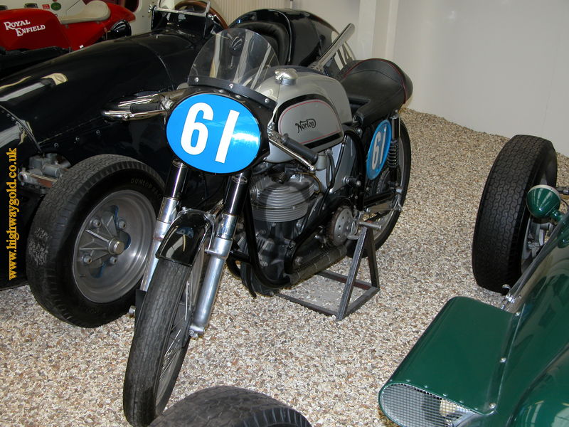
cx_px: 284
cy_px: 214
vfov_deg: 29.1
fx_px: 822
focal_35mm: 50
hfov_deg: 38.2
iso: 100
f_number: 3
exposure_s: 1/60
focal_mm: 12.7
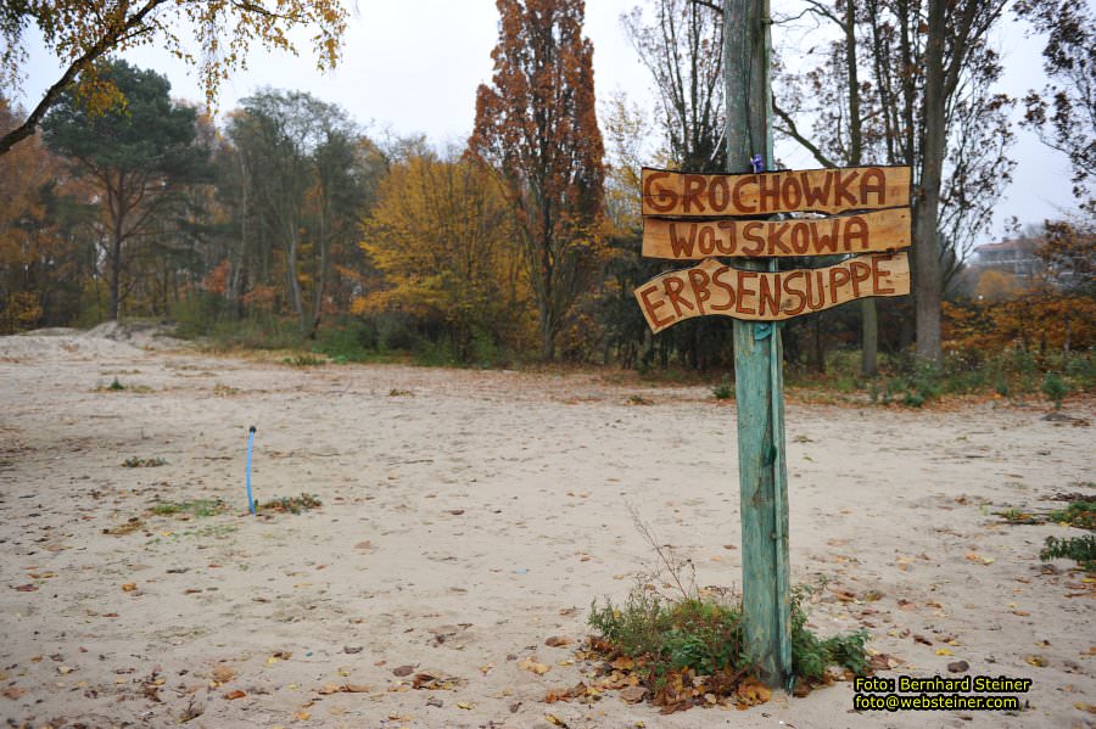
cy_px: 364
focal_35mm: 32
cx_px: 548
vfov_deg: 41.1
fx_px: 974
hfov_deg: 58.7
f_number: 3.2
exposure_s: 1/100
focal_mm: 32
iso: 200
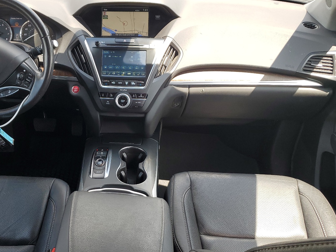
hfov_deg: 48.4
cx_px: 119
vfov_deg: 37.6
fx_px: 369
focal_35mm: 38
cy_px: 150
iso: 50
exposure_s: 1/278
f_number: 1.5
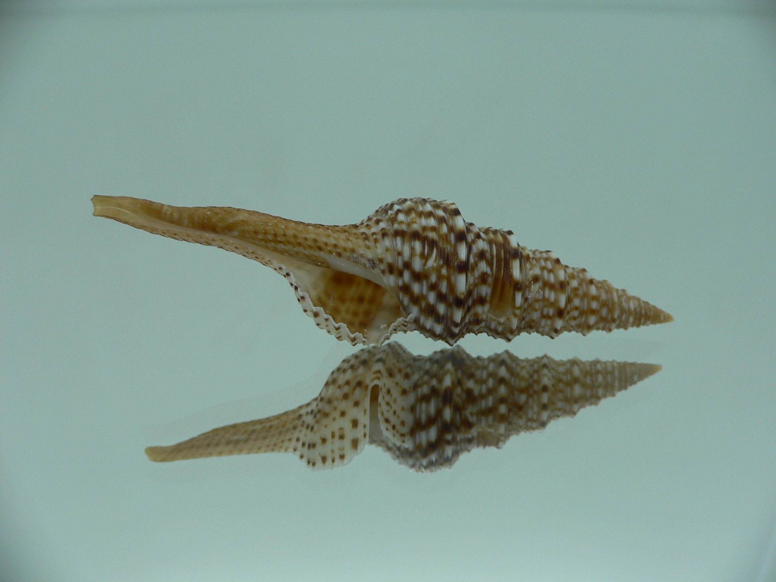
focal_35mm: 35
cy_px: 291
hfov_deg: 52.6
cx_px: 388
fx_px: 785
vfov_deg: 40.7
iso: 80
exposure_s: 1/60
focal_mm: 4.6
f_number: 2.8
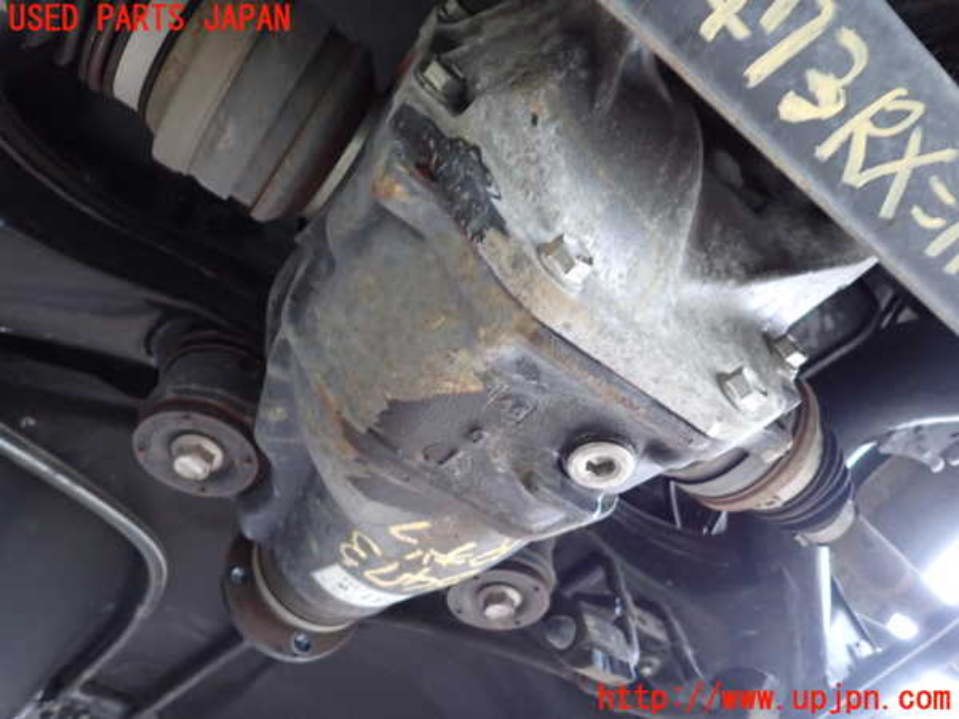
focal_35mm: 25
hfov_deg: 69.4
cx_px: 480
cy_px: 360
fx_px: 693
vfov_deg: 54.9
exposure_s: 1/13
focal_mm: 4.5
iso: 800
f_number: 2
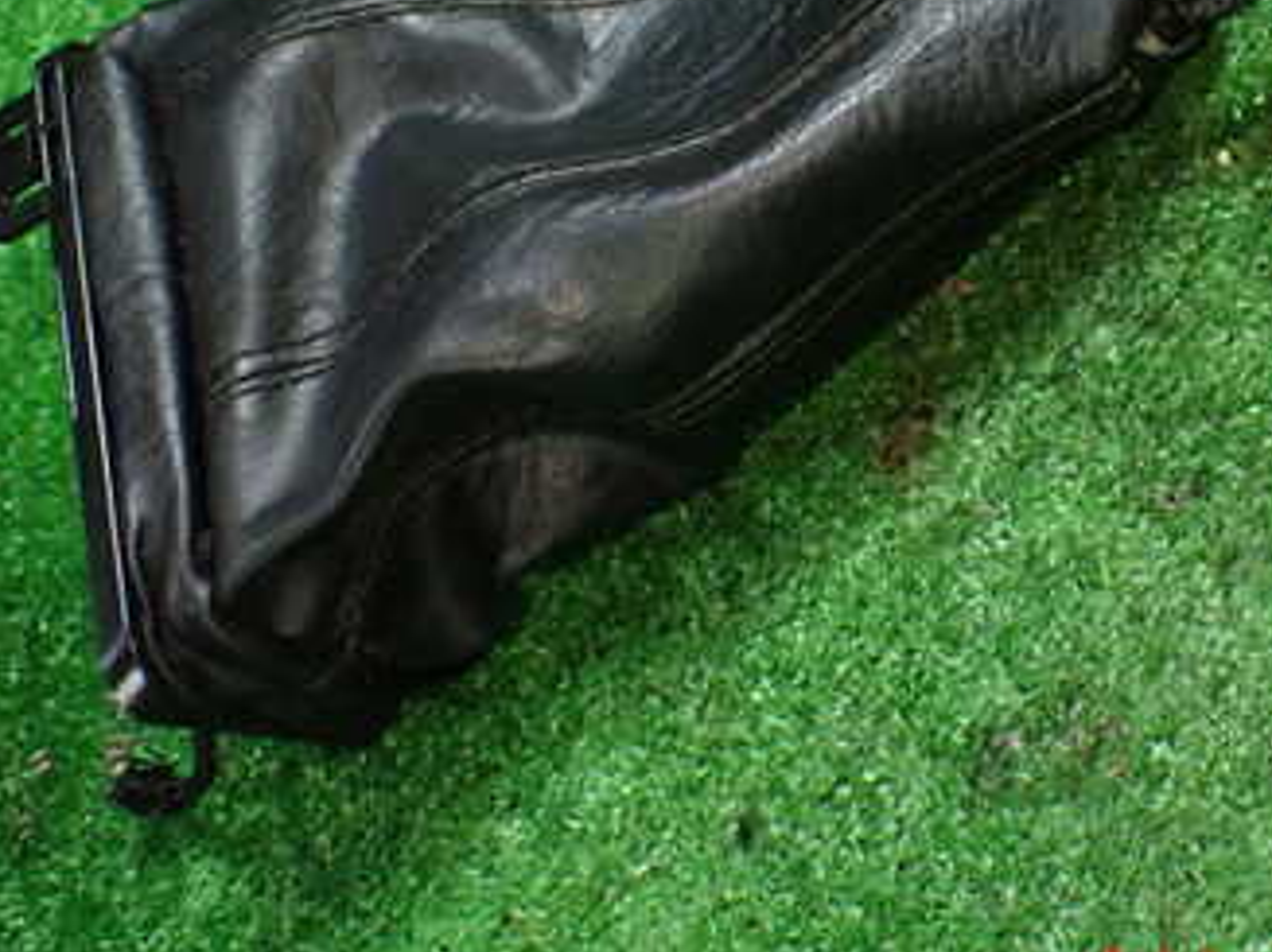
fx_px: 2020
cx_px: 817
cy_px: 159
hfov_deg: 34.7
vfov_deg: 26.0
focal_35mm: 55
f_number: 2.3
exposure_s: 1/80
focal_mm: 5.4
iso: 800
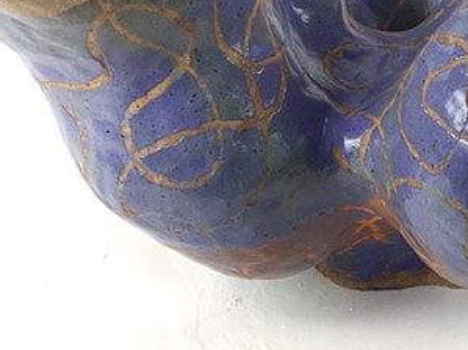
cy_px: -10
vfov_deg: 22.6
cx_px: 379
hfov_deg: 30.4
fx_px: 838
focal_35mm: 62
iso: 16
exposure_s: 1/145
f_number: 1.8
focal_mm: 3
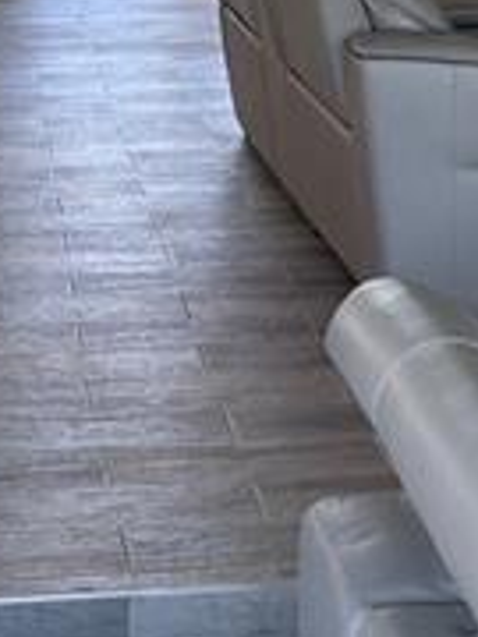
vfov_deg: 17.1
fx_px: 2044
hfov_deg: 13.3
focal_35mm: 111
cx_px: 173
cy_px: -78
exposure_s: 1/120
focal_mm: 5.7
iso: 50
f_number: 1.5
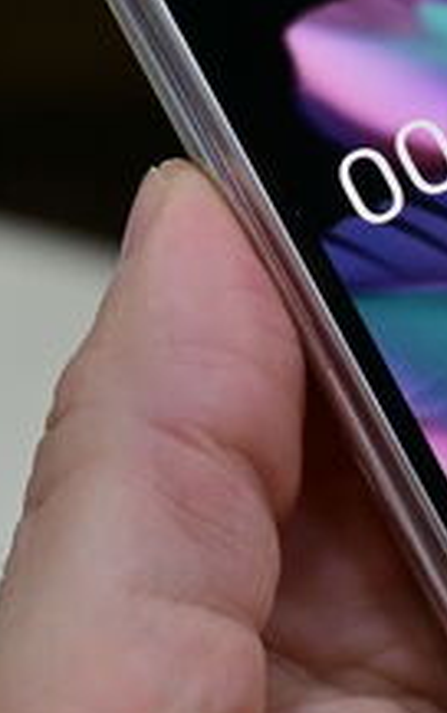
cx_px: 569
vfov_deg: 11.9
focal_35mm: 176
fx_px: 3424
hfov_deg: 7.4
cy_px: 312
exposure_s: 1/400
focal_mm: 26
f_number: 4.5
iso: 450
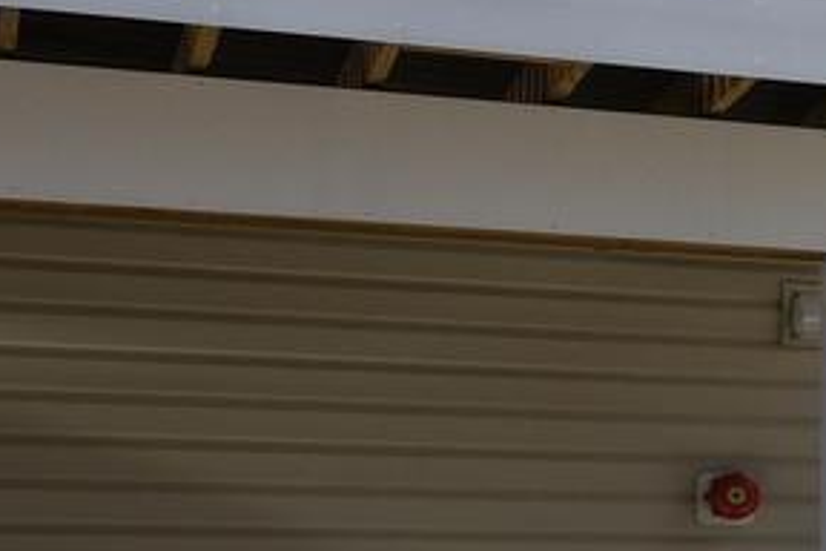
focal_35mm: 135
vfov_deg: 10.1
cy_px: 486
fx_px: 3097
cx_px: 2108
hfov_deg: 11.8
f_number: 10
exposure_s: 1/250
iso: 125
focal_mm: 13
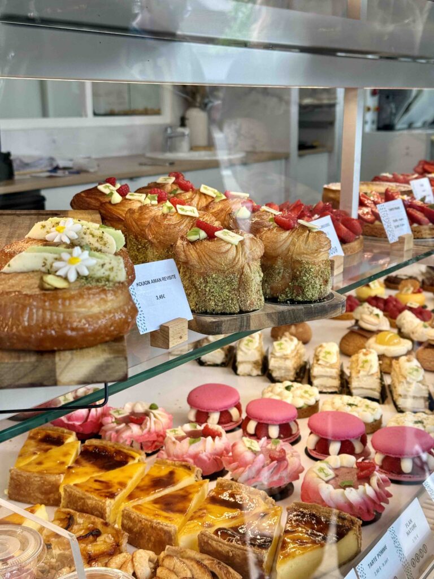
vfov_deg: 39.7
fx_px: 802
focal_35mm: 48
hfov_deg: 30.3
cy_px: 290
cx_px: 217
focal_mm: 6.76
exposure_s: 1/458
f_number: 1.78
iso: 100
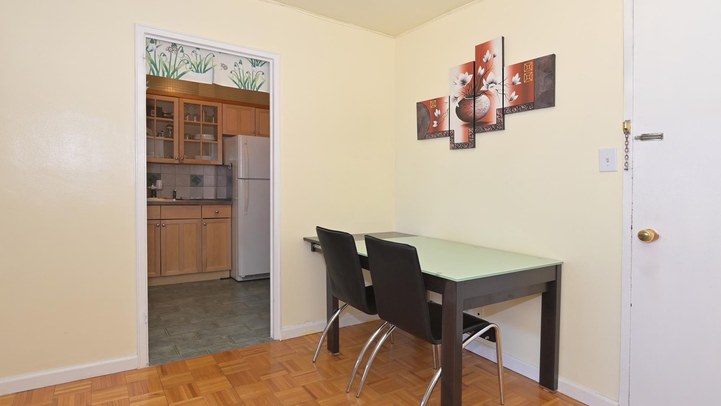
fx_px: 363
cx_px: 360
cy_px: 193
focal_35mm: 19
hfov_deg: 89.6
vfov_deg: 58.3
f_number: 8
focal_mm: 18
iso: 1250
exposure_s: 1/125
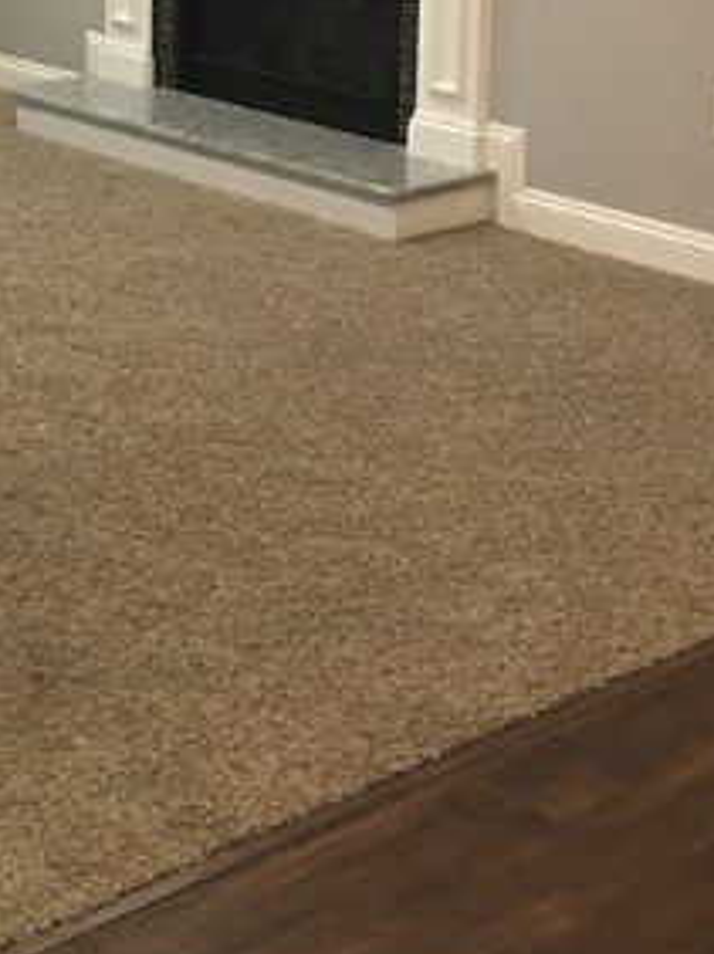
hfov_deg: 17.8
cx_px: -118
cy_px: -37
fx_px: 2176
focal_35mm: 79
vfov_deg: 23.5
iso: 80
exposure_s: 1/15
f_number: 2.2
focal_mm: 4.15
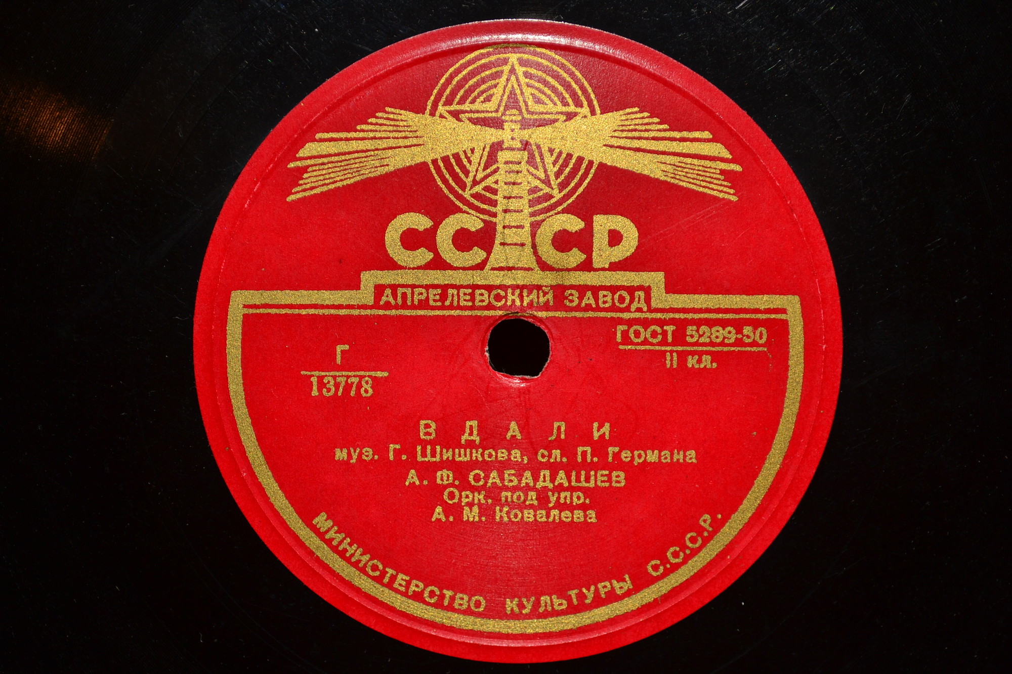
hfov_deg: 24.6
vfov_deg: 16.6
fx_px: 2319
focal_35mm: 82
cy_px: 337
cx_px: 506
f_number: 6.3
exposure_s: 1/200
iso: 100
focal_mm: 55
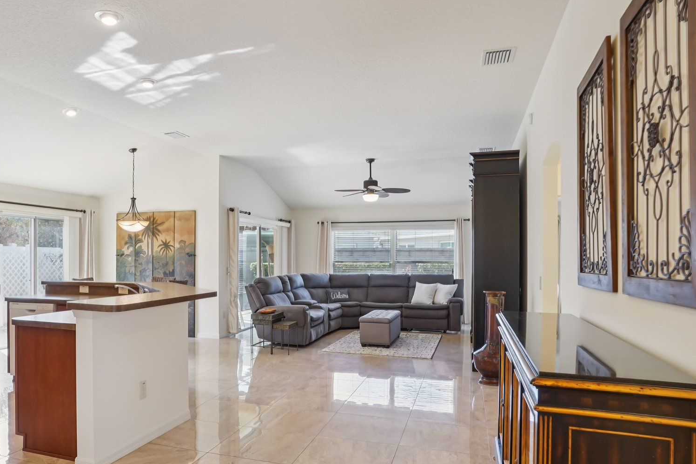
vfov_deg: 49.4
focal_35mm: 26
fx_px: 503
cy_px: 262
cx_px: 268
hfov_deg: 68.5
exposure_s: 1/10
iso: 400
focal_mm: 19
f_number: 10
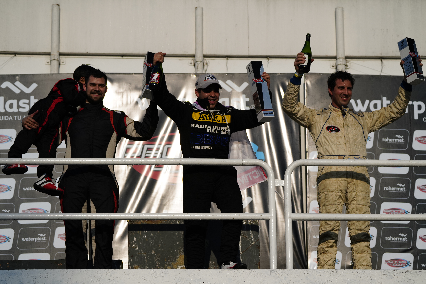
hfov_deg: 15.5
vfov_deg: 10.4
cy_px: 142
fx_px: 1562
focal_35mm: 132
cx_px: 213
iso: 500
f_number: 5.6
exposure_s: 1/2000
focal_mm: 132
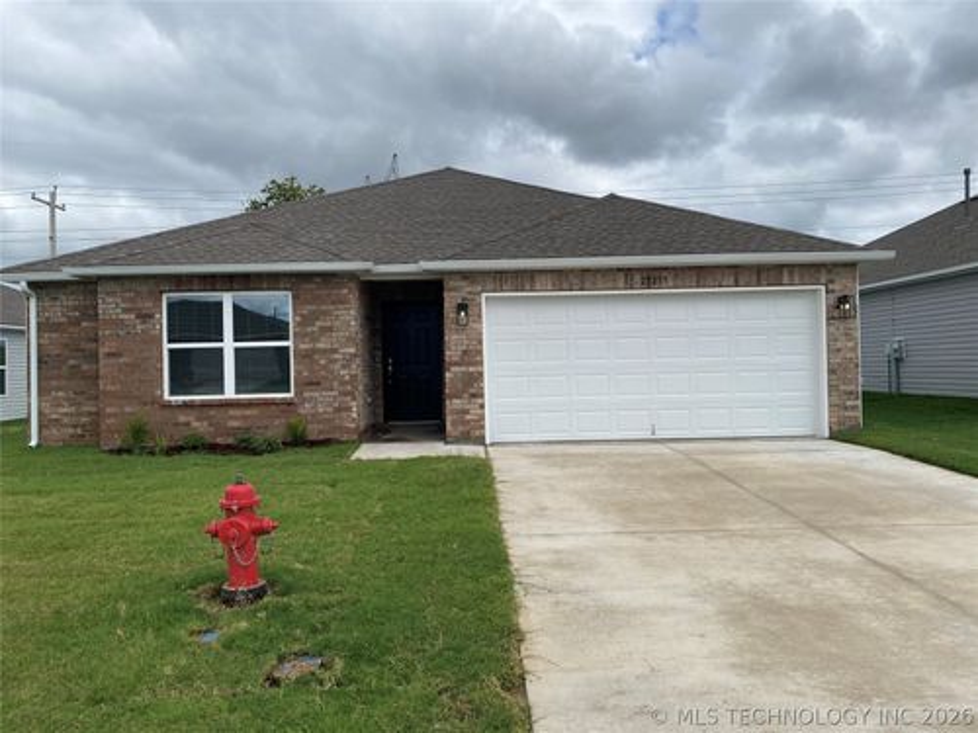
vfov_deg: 53.1
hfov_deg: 67.3
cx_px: 489
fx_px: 735
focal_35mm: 26
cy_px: 366
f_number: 1.8
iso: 32
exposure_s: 1/3300
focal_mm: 4.25
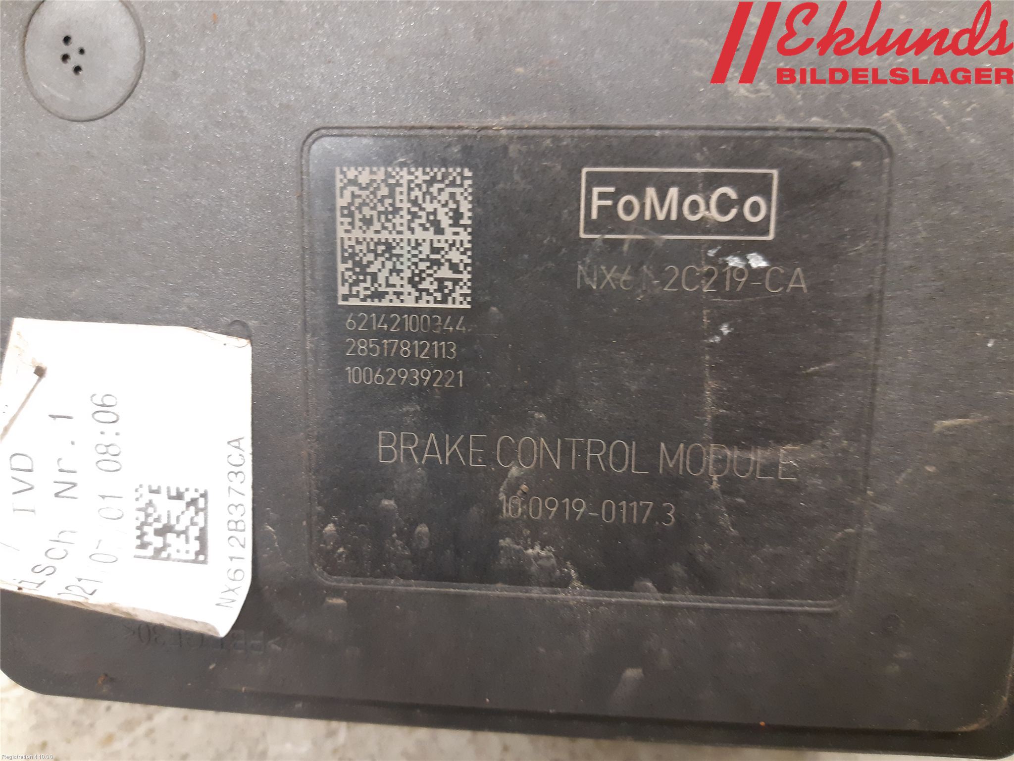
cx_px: 507
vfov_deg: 53.1
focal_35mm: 26
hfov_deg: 67.3
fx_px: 762
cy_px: 380
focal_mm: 3.93
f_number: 1.7
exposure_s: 1/25
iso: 320
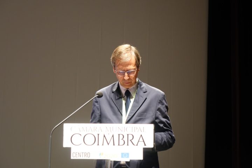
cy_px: 84
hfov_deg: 18.8
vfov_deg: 12.6
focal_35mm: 109
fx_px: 763
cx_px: 126
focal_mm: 40.05
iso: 800
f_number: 2.8
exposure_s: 1/25
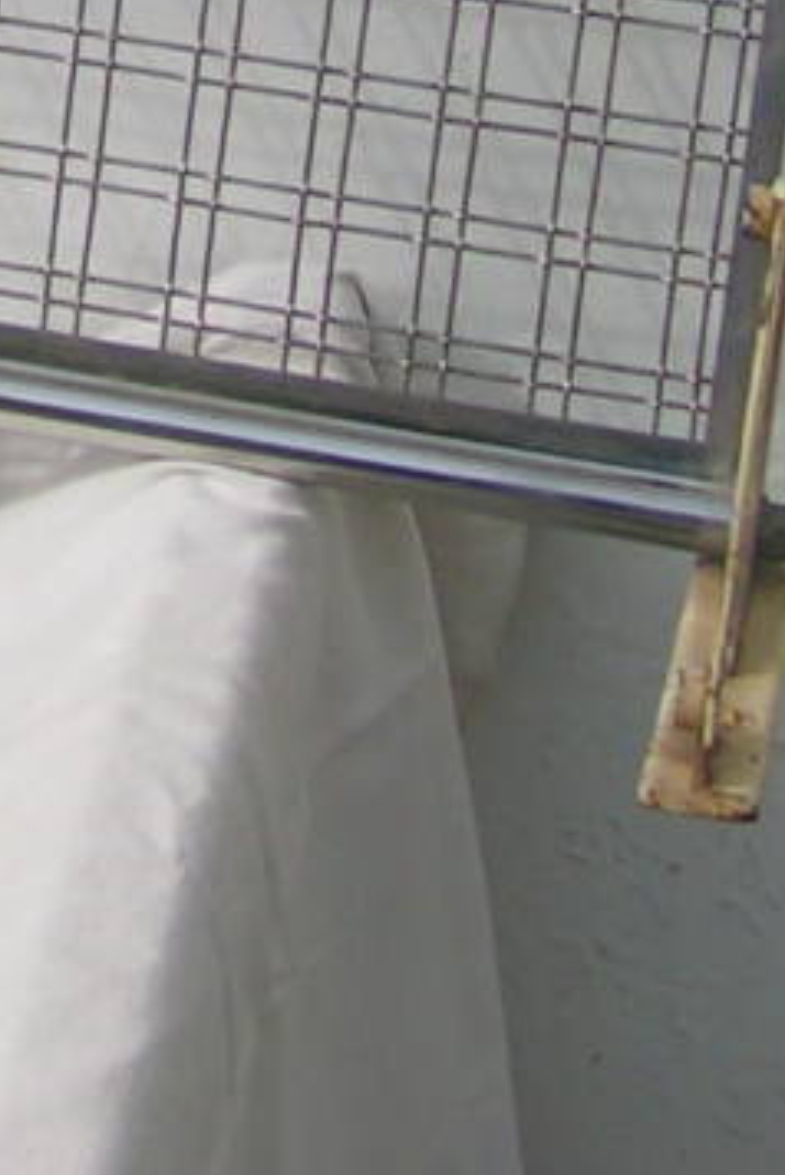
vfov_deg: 13.9
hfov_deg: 9.3
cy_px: -330
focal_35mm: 142
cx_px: -554
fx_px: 4635
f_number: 3.5
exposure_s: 1/1000
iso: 50
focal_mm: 5.8
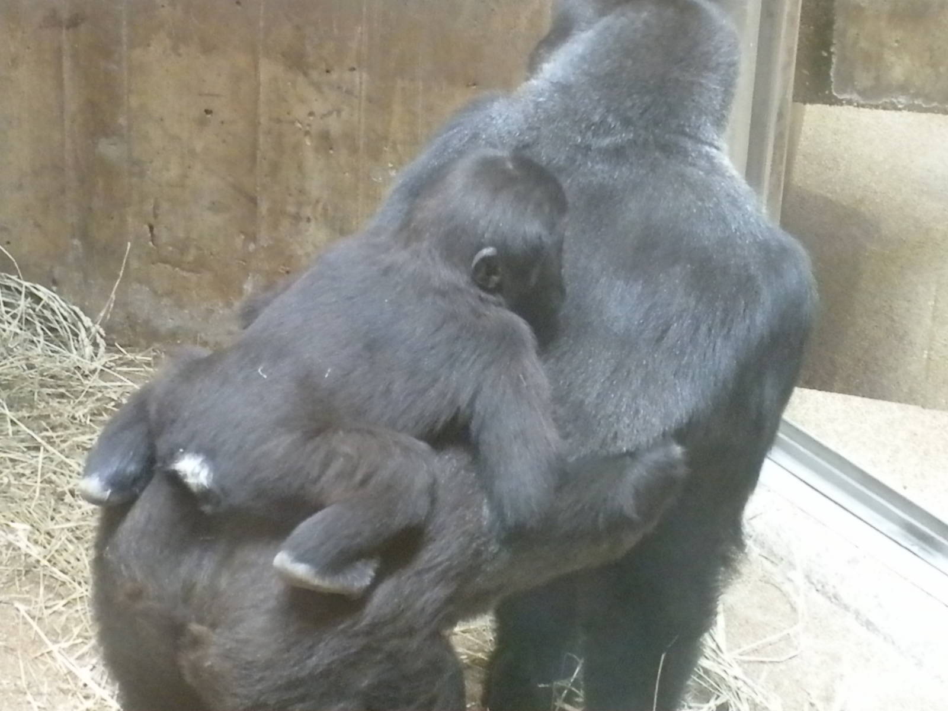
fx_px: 3259
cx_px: 474
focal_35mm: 119
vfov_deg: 12.5
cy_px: 356
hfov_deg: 16.6
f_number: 5.1
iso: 2510
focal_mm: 21
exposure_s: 1/53.1
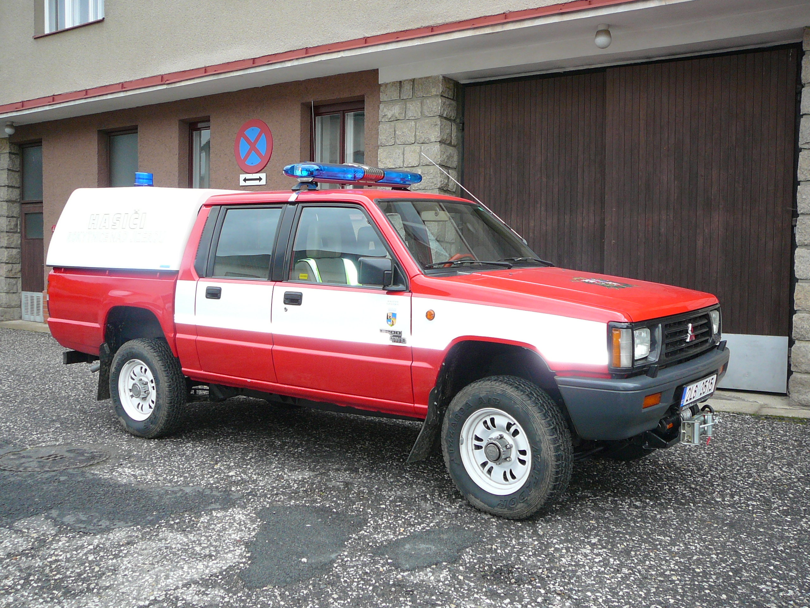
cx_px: 405
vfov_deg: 40.7
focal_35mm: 35
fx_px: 819
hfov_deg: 52.6
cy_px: 304
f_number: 2.8
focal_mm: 5.2
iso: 100
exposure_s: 1/15
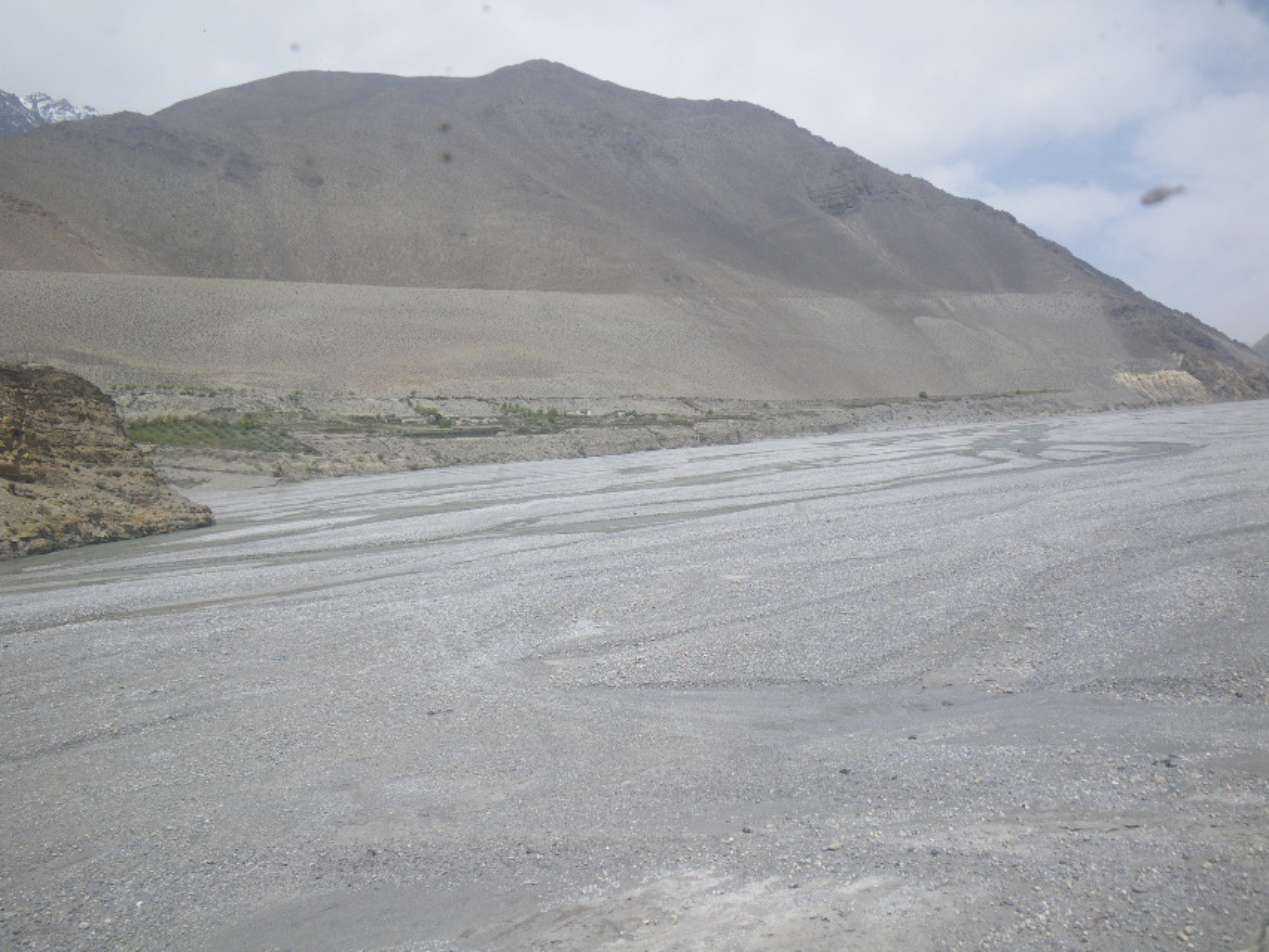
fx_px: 1027
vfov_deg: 49.8
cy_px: 476
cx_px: 634
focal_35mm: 28
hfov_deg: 63.4
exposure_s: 1/400
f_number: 4.2
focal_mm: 5
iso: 50
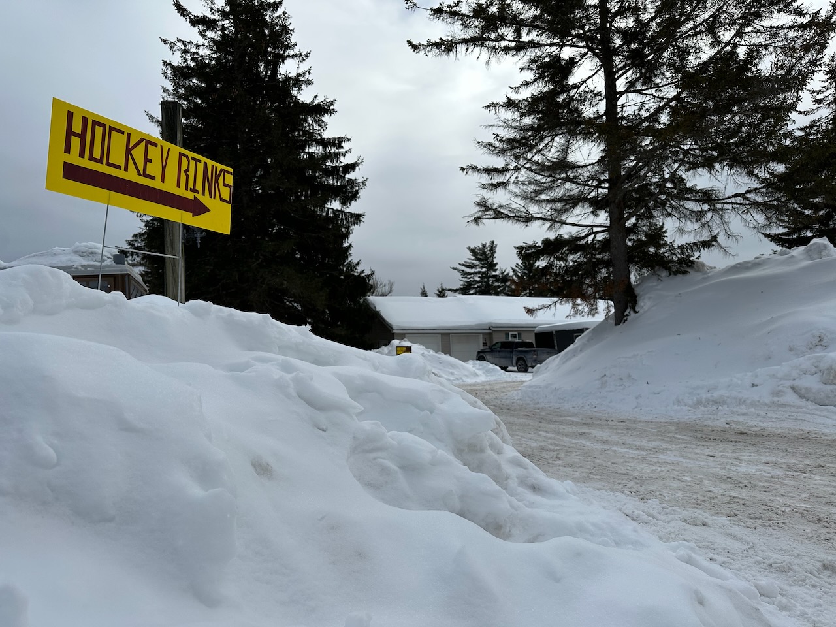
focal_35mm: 24
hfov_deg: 71.6
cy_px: 314
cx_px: 418
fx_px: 580
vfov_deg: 56.8
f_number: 1.78
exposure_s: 1/5000
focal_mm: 6.86
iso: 80
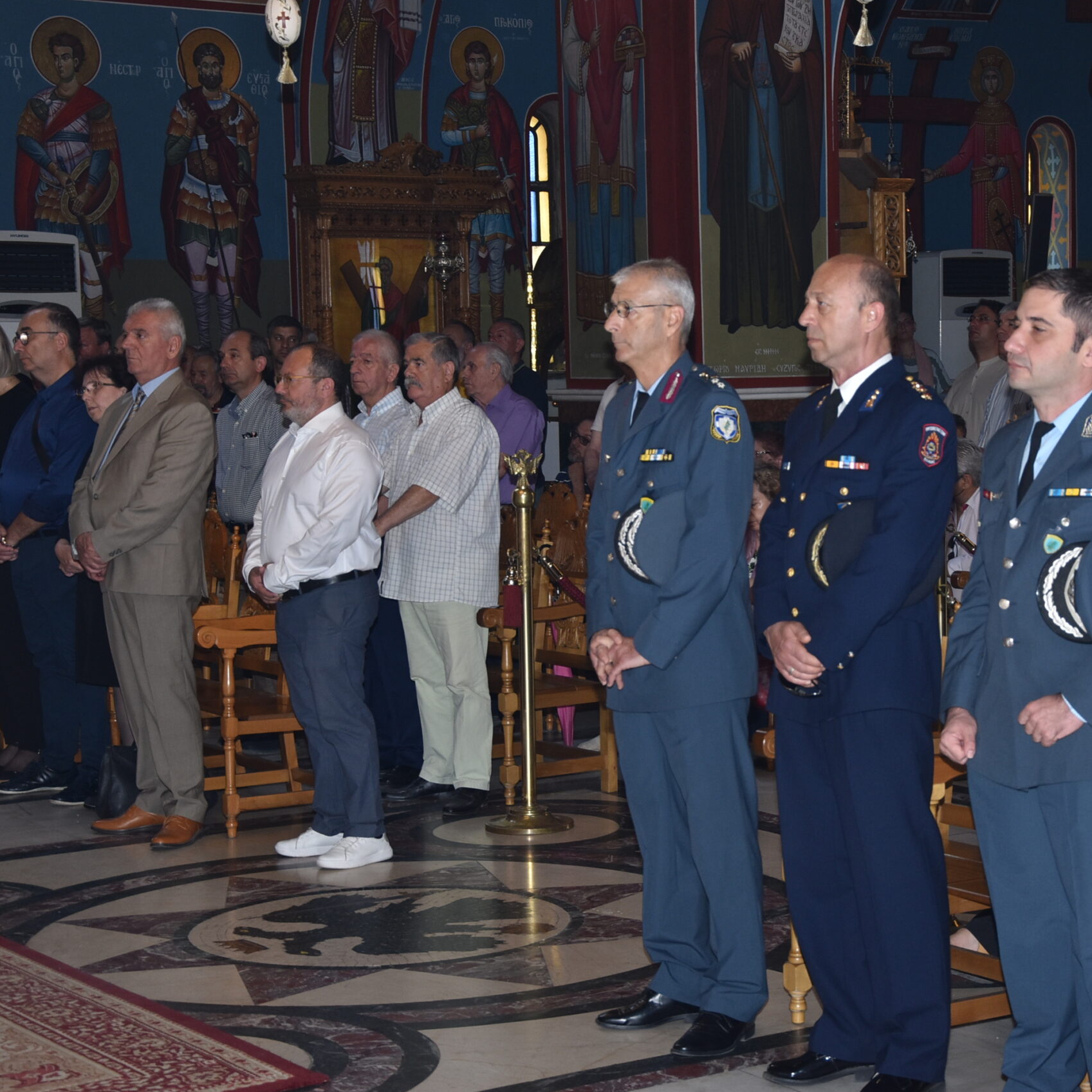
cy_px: 547
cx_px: 751
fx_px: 2748
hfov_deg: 22.4
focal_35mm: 77
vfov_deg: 22.5
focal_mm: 40
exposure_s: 1/160
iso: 400
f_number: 4.5
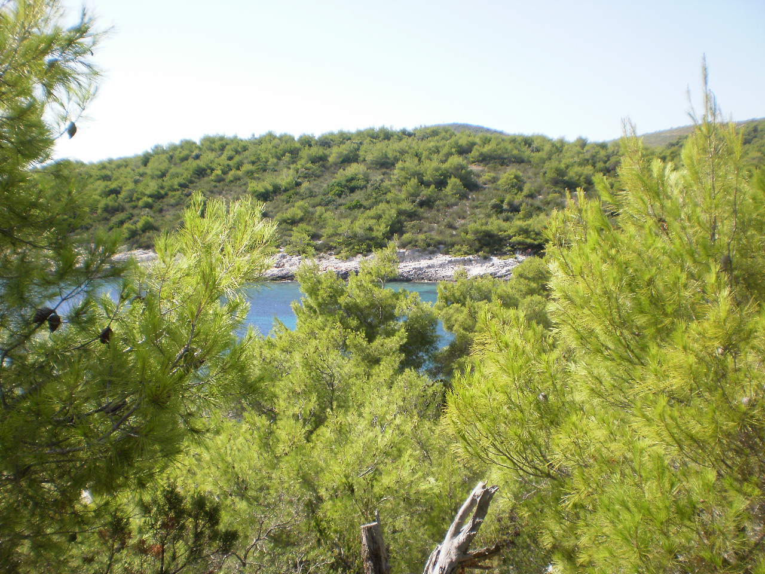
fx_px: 840
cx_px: 382
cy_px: 287
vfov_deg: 37.7
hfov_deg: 49.0
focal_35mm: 38
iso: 100
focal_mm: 6.3
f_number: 4.6
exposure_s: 1/400
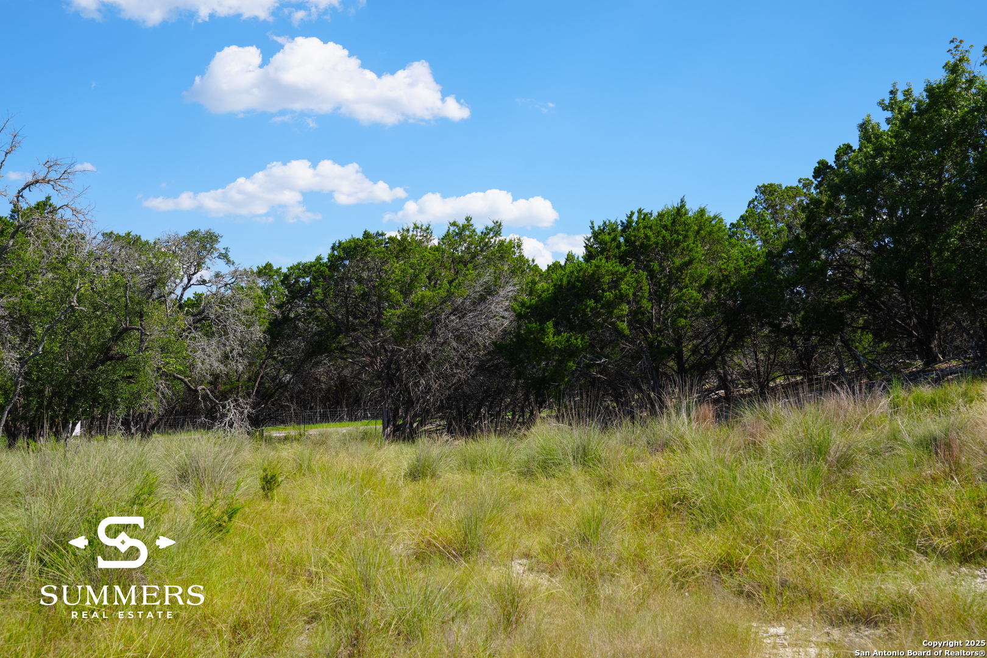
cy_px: 329
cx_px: 494
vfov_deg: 31.2
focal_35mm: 43
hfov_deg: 45.4
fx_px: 1179
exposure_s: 1/125
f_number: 9
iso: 100
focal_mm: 43
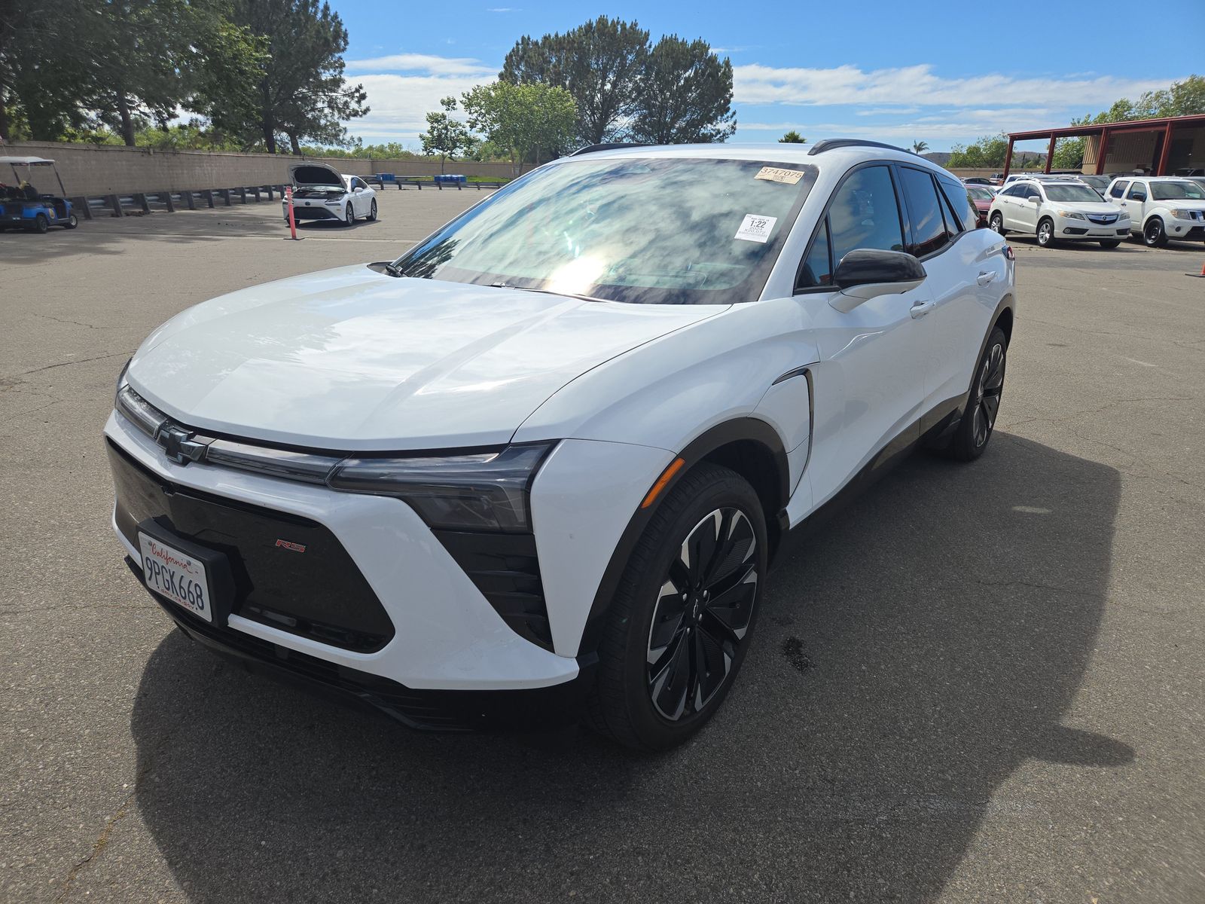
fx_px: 801
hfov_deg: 73.9
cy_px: 452
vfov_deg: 58.9
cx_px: 602
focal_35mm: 23
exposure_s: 1/2722
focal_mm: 5.4
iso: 25
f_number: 1.8
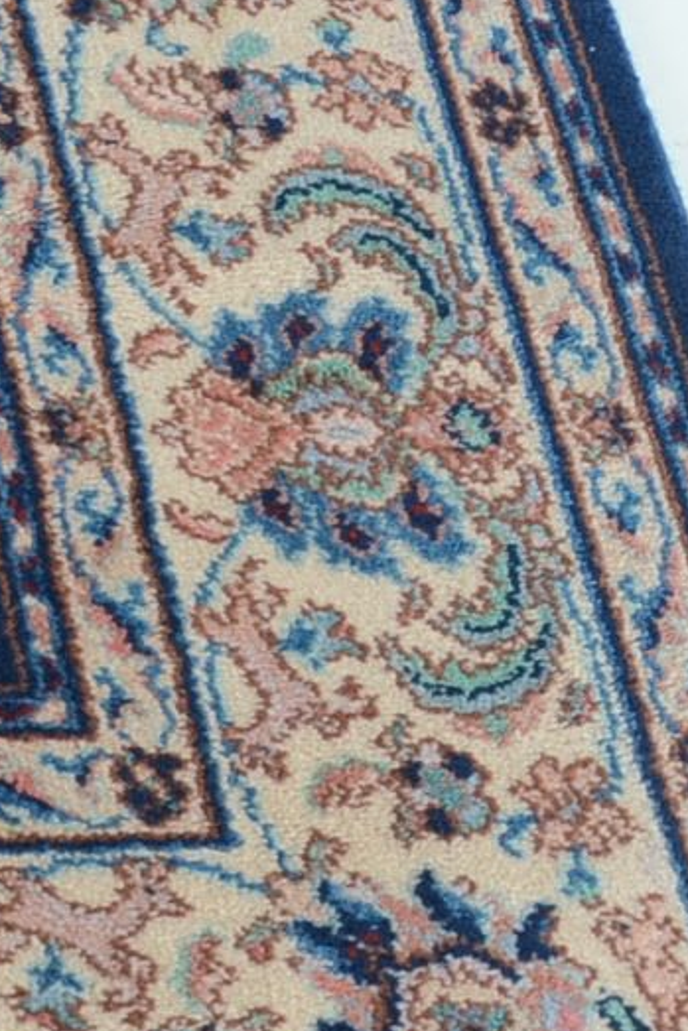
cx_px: -1386
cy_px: 430
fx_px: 3638
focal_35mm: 127
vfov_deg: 16.1
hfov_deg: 8.8
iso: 160
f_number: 7.1
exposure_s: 1/80
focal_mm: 18
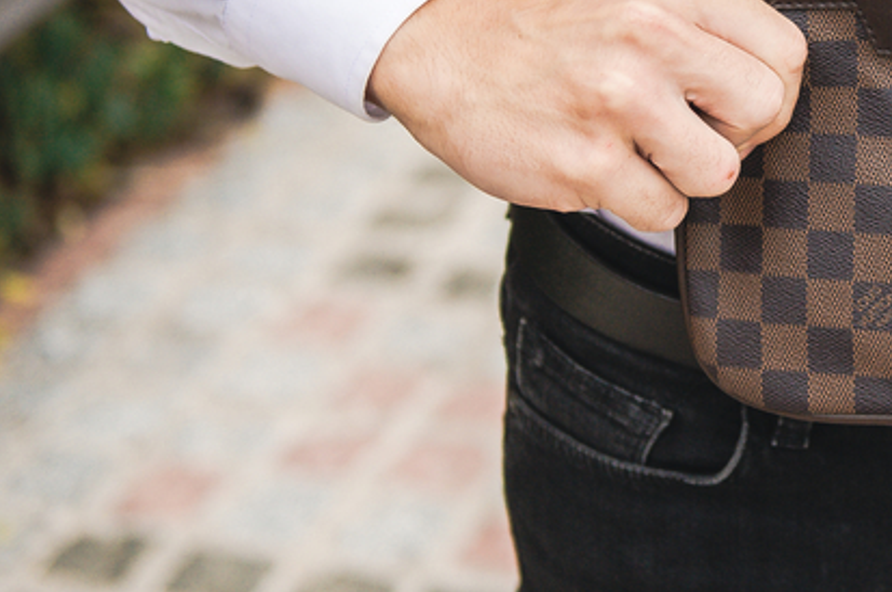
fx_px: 2944
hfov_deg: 16.9
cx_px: 886
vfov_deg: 11.4
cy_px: -17
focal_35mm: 119
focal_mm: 48
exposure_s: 1/800
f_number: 2.8
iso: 320
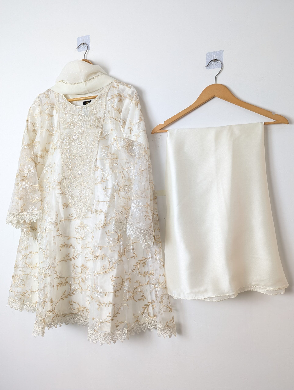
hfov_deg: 56.9
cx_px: 147
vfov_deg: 71.5
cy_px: 195
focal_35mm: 24
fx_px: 271
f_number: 1.85
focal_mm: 6.81
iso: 62
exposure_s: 1/156
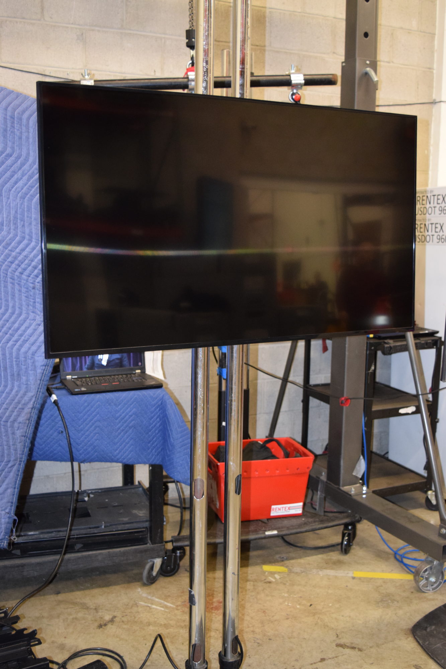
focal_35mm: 40
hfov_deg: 33.0
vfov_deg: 47.9
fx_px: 753
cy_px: 334
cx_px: 223
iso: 2000
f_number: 4
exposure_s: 1/60
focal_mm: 27
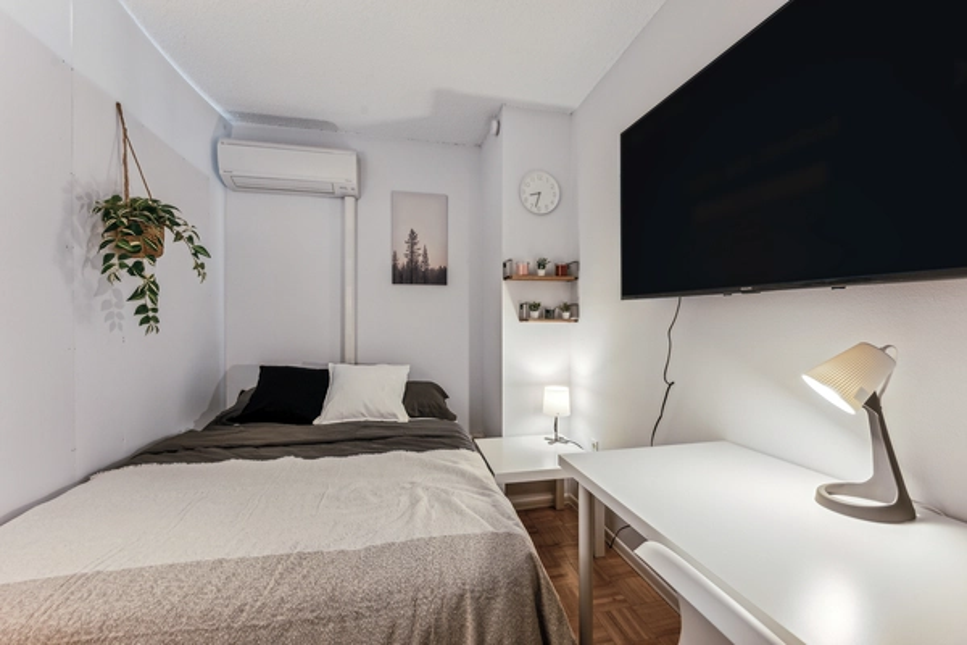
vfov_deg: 81.2
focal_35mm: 14
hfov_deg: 104.3
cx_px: 484
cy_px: 322
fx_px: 376
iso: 100
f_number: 8
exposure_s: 1/2.5
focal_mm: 14
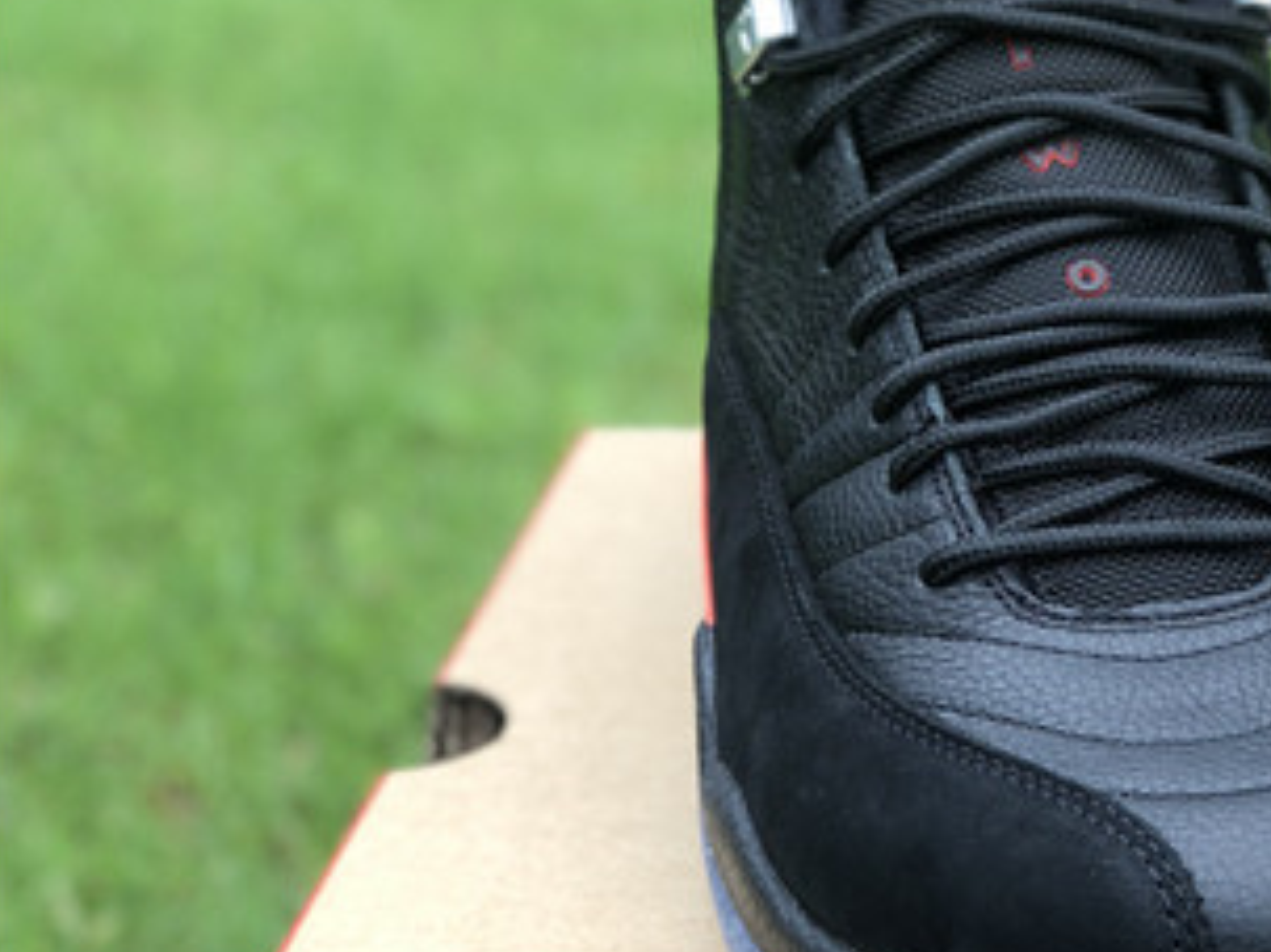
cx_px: 1531
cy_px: 531
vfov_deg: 11.7
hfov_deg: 15.0
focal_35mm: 127
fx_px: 4661
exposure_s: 1/60
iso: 25
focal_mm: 6
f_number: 2.4
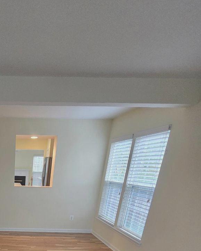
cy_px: 254
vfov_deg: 50.8
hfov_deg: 45.7
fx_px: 201
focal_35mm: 27
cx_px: 5
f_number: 2.2
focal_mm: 2.2
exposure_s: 1/60
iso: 250
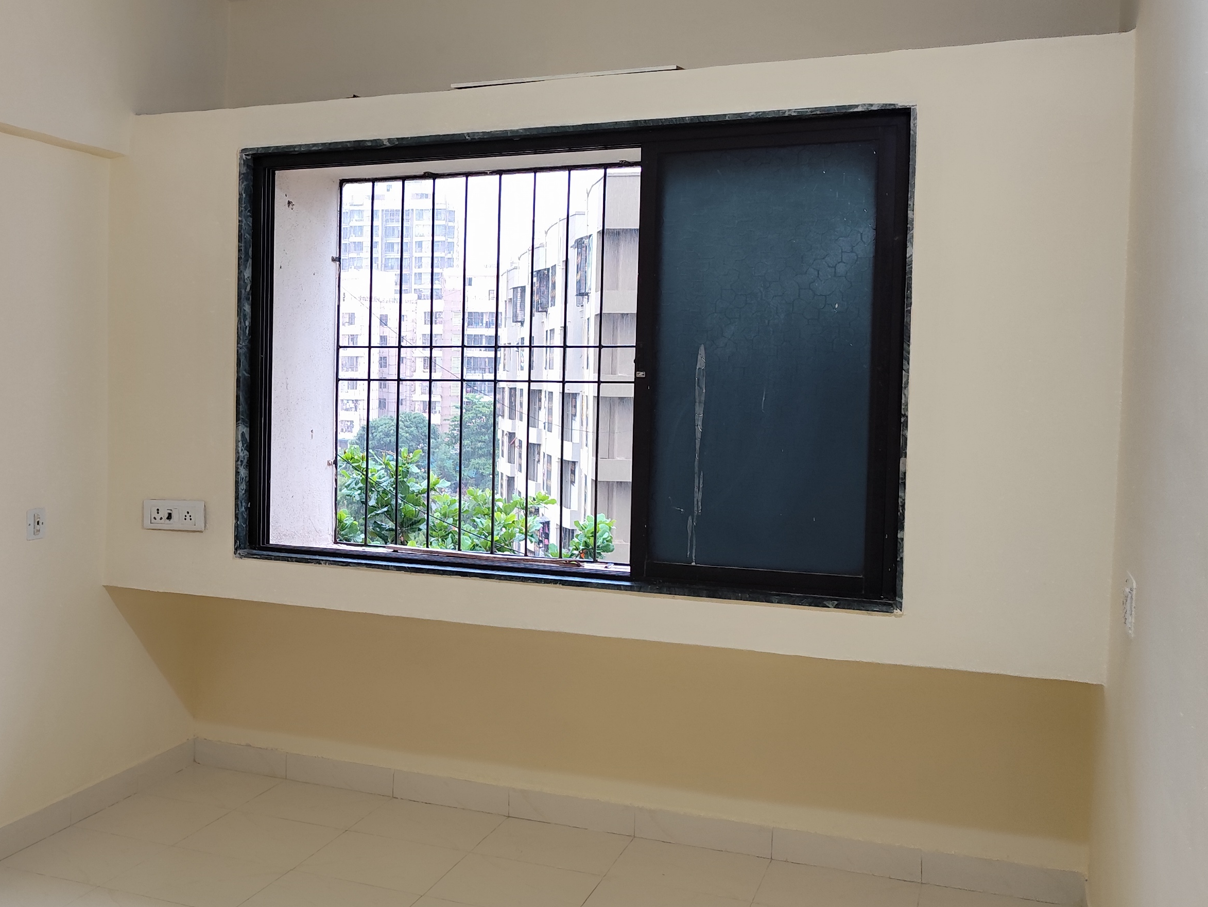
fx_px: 1396
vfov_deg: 36.0
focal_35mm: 40
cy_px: 425
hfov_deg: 44.4
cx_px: 236
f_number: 1.65
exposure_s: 1/100
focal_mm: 6.19
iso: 800
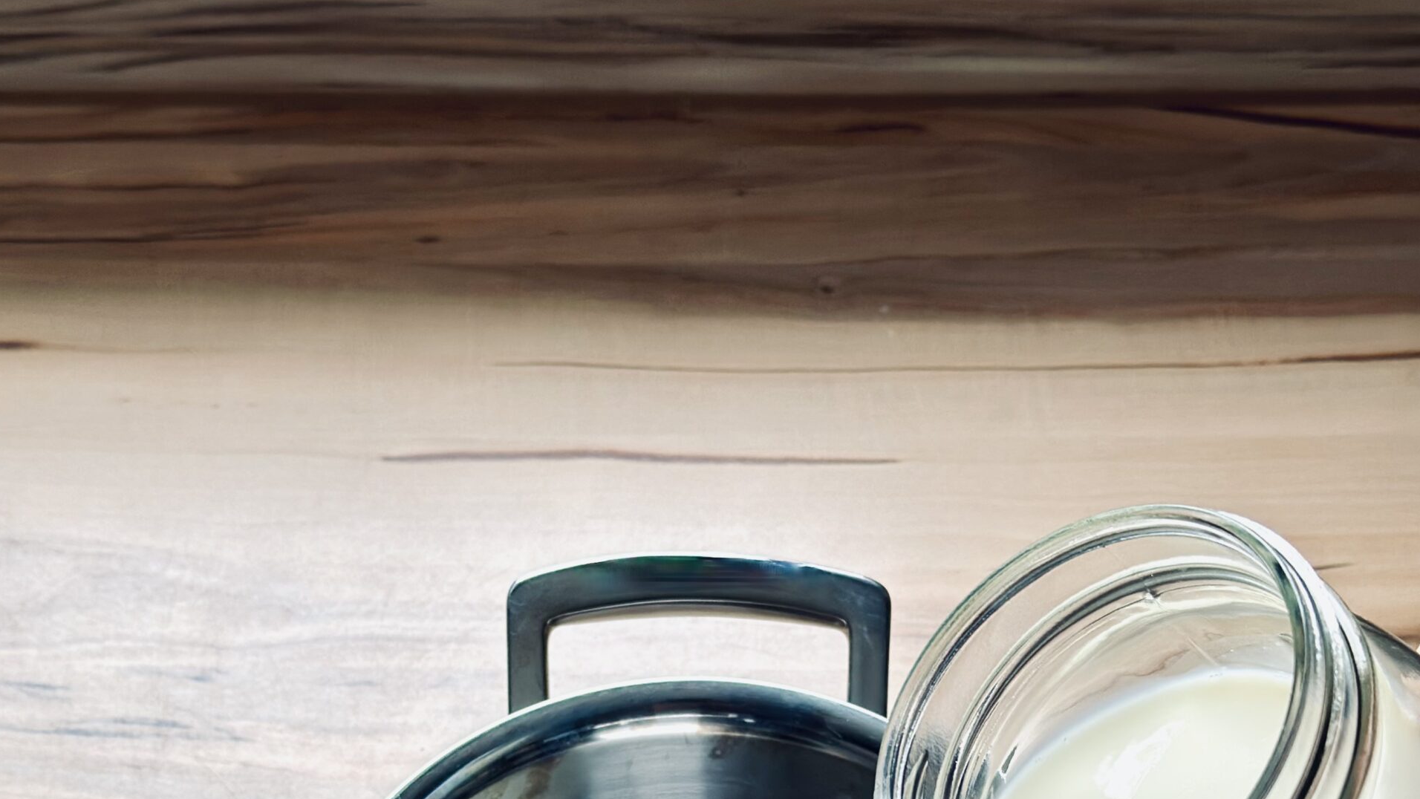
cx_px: 709
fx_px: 2636
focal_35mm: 70
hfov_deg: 30.1
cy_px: 945
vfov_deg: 16.6
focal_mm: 6.86
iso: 64
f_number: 1.78
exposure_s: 1/121
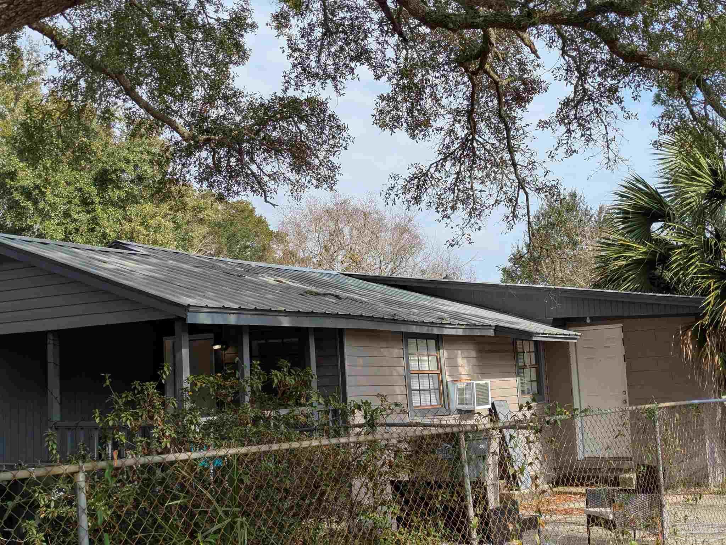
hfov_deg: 39.7
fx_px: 1007
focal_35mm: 48
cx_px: 363
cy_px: 272
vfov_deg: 30.3
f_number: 1.85
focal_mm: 6.81
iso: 49
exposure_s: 1/1460
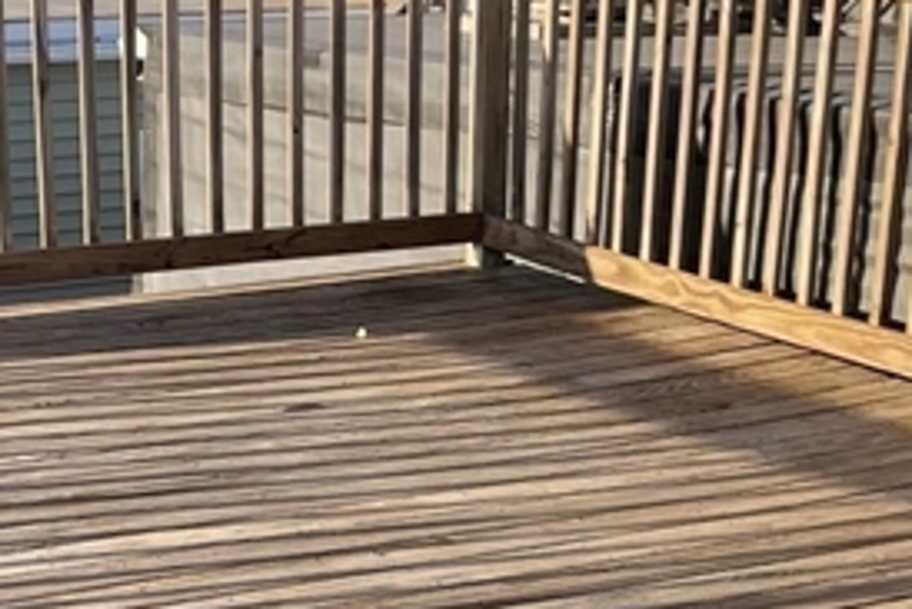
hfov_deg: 20.2
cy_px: 812
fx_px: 2560
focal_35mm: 101
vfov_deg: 13.1
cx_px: 349
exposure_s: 1/972
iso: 32
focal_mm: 4.2
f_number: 1.6
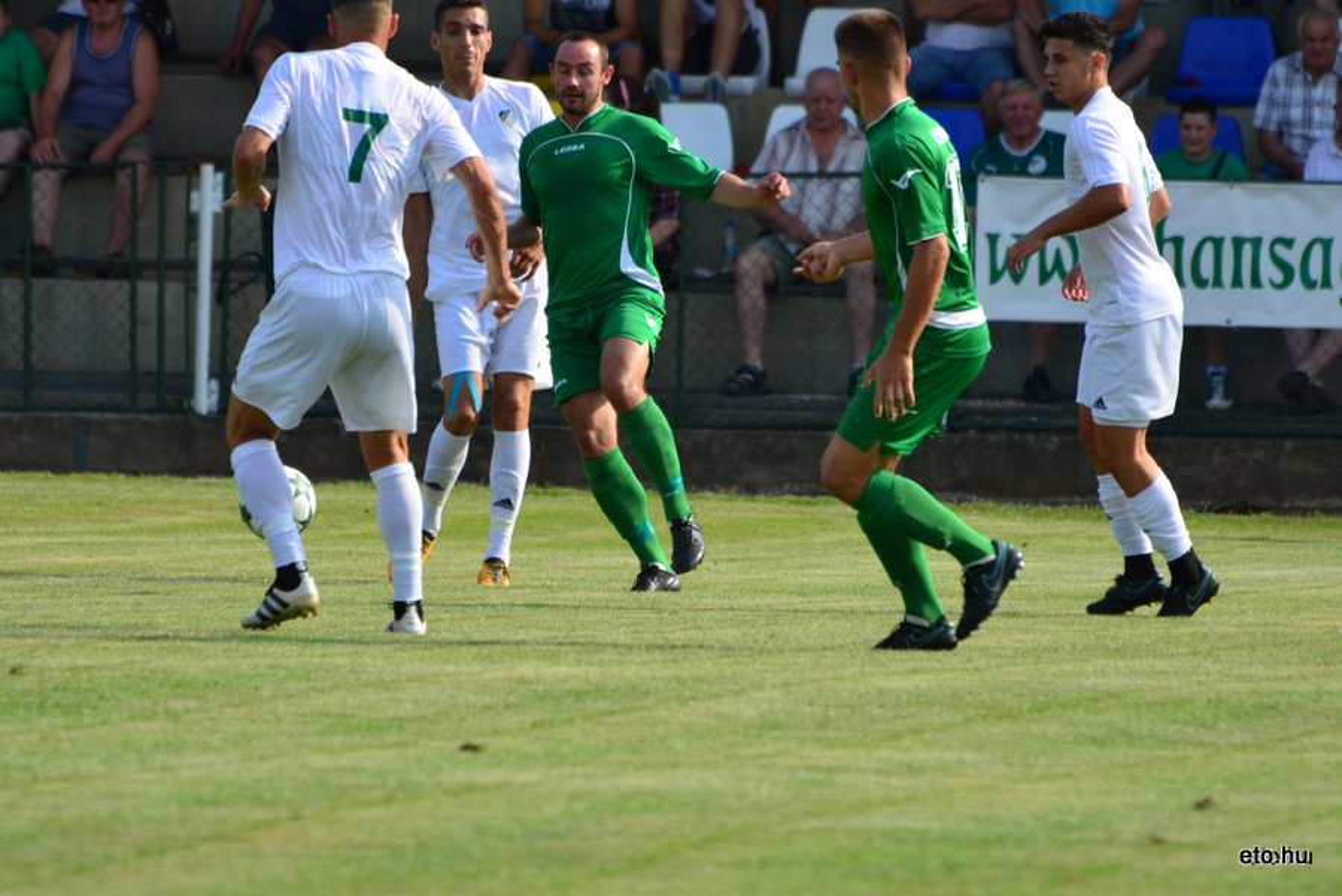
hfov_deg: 4.6
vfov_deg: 3.1
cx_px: 671
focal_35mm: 450
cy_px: 448
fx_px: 16782
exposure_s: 1/800
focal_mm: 300
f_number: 5.6
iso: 250
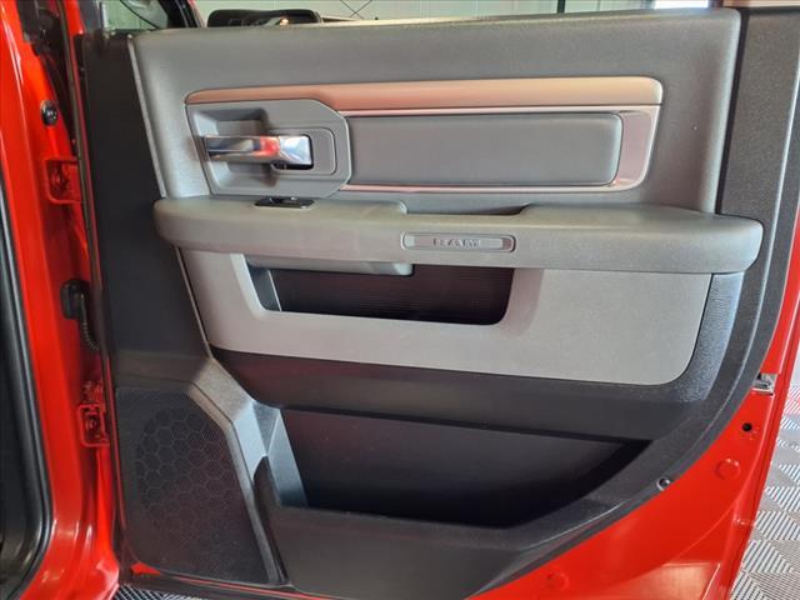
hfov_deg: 65.3
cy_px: 300
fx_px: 624
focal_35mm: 27
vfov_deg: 51.4
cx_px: 400
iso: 400
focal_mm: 3.58
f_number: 1.9
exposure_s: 1/20
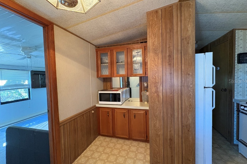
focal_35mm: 15
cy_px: 81
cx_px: 125
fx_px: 103
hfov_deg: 100.4
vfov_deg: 77.3
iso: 640
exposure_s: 1/60
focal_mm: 2.22
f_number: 2.2
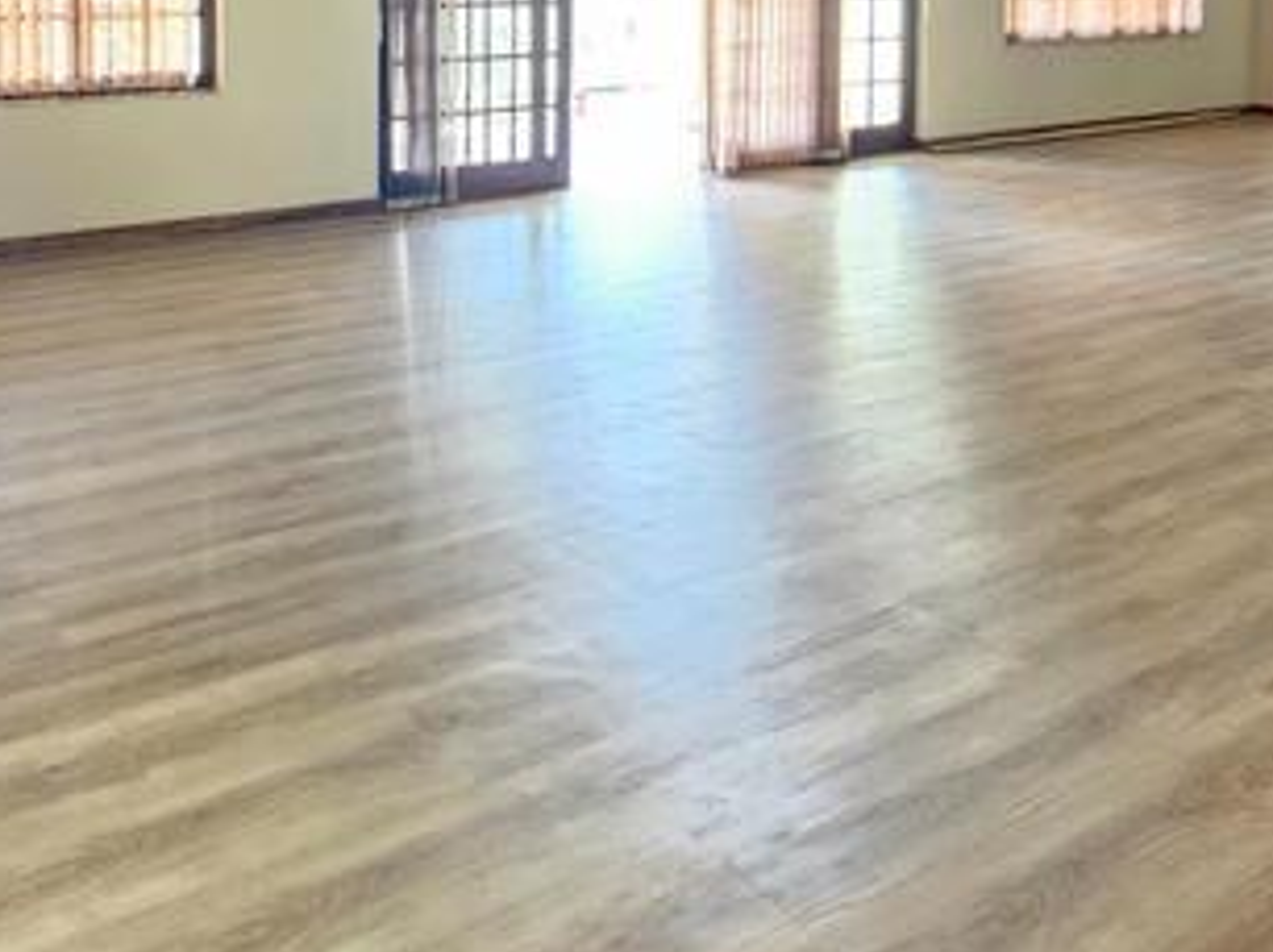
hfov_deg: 53.6
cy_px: 17
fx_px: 1249
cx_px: 508
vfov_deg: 37.6
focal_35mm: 34
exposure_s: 1/30
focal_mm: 2.2
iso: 320
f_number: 2.2
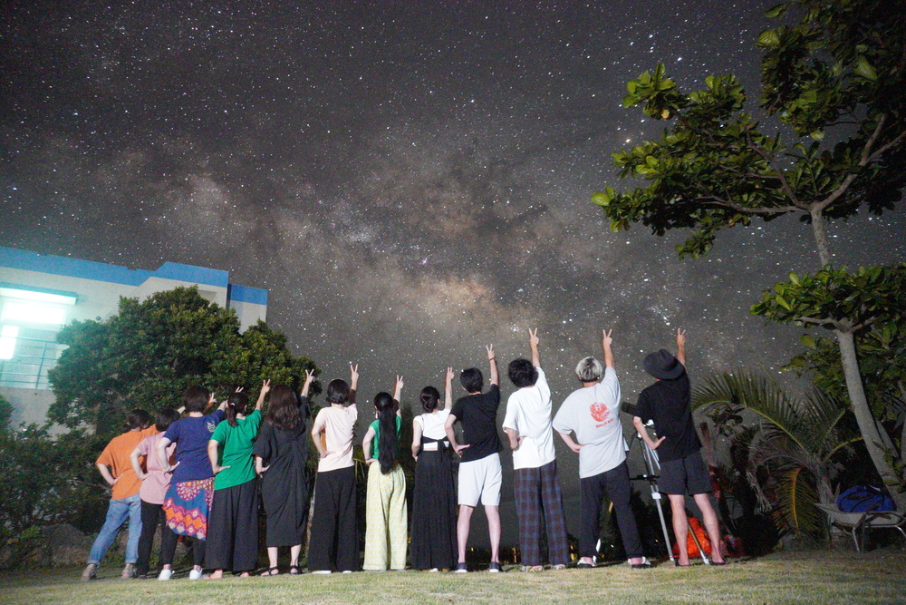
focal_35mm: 24
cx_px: 453
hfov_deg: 73.7
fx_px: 604
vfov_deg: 53.1
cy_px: 302
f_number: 3.5
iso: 12800
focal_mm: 16
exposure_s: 20
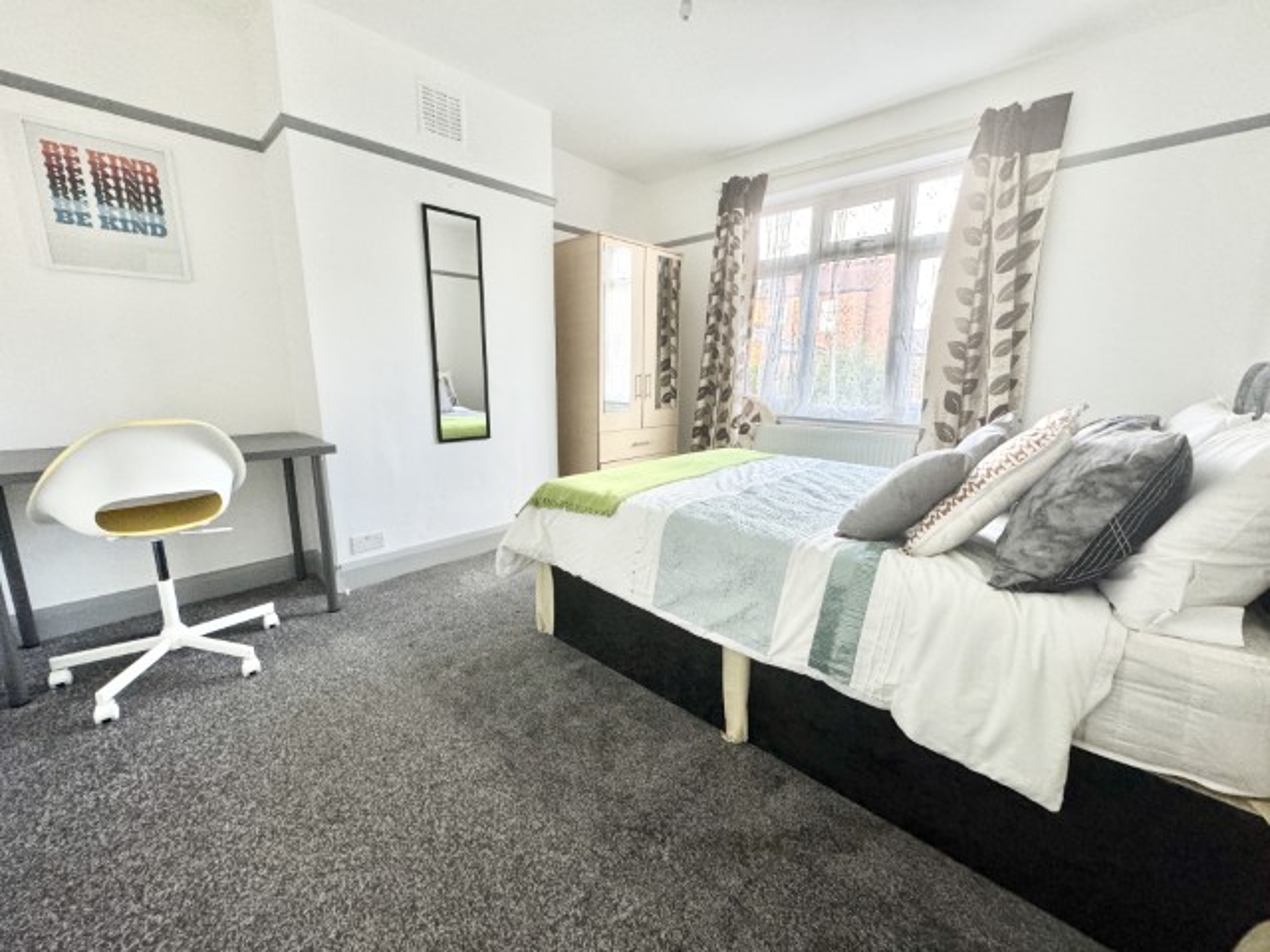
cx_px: 635
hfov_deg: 102.1
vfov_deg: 85.7
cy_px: 476
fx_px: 514
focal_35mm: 14
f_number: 2.2
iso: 250
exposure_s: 1/99
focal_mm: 2.22
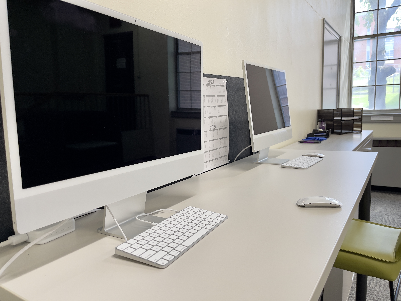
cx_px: 200
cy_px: 150
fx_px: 301
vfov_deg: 53.1
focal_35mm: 26
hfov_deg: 67.3
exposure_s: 1/120
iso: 100
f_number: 1.6
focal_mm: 5.1
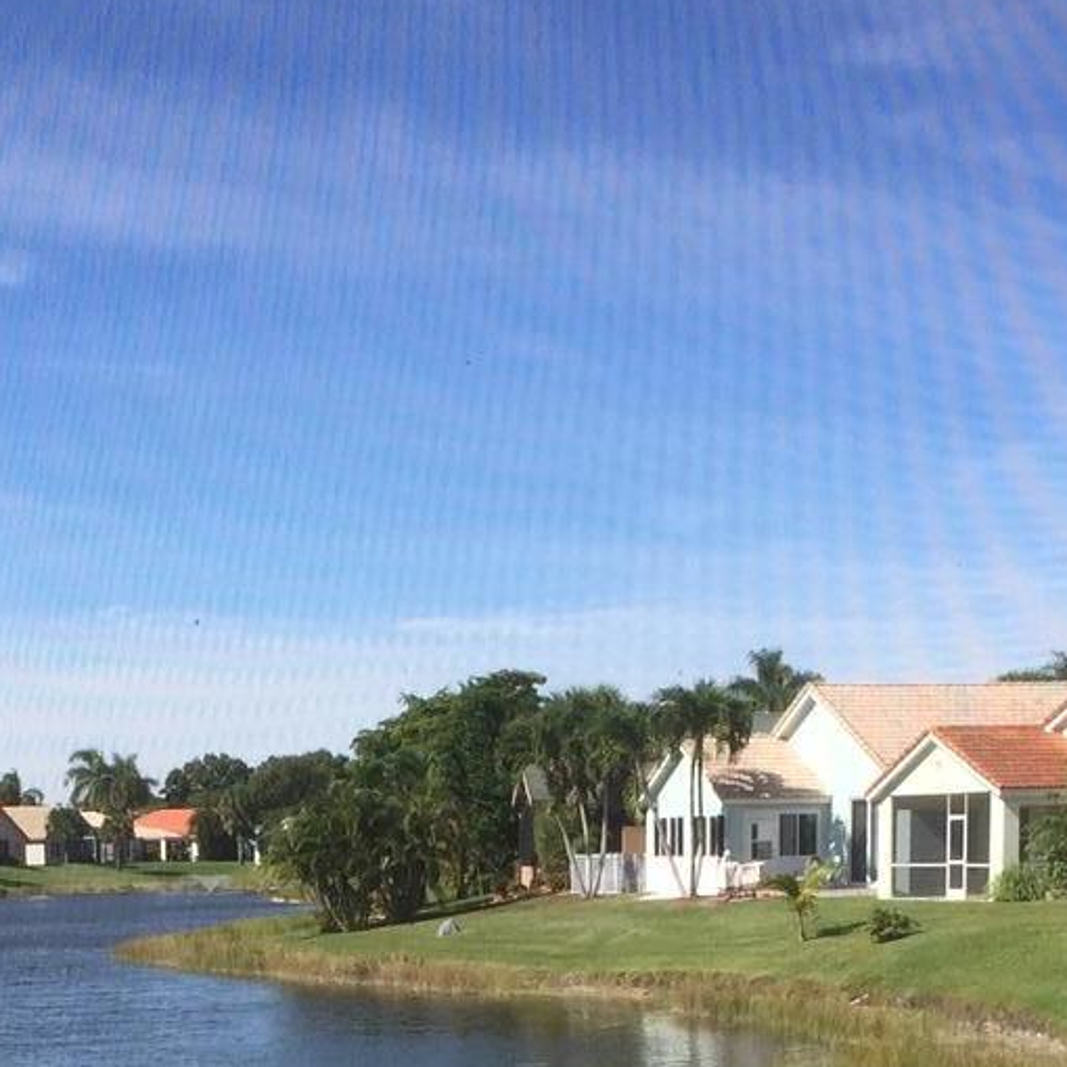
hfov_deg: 21.1
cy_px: 1320
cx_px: 458
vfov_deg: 19.7
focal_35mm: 82
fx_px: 2860
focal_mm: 4.15
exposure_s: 1/1236
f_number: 2.2
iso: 32
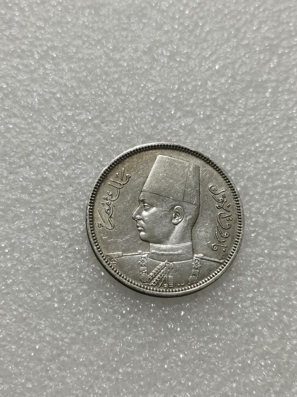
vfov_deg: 31.7
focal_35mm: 61
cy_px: 198
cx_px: 148
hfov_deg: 24.0
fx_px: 698
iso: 64
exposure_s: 1/90
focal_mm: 5.58
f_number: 1.8
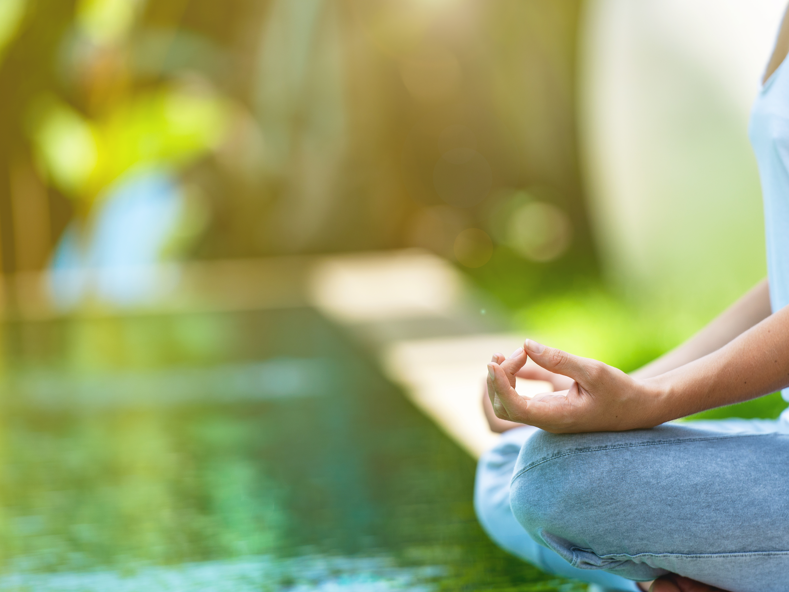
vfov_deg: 6.1
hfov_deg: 8.1
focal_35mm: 243
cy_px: 320
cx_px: 475
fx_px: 5539
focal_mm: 200
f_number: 2.8
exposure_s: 1/800
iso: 80
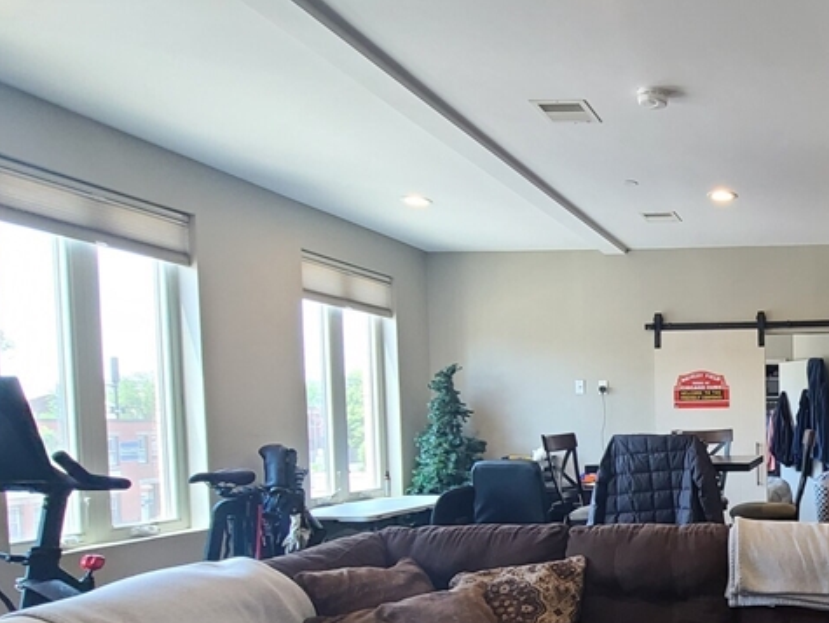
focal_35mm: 28
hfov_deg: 51.7
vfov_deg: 48.2
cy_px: 454
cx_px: 815
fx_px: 671
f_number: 2.2
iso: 250
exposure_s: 1/59
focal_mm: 2.2
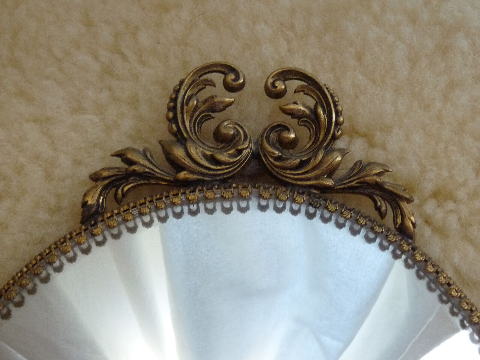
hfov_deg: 31.7
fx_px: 846
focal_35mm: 61
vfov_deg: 24.0
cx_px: 240
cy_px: 180
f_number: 3
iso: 400
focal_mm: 7.6
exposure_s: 1/15
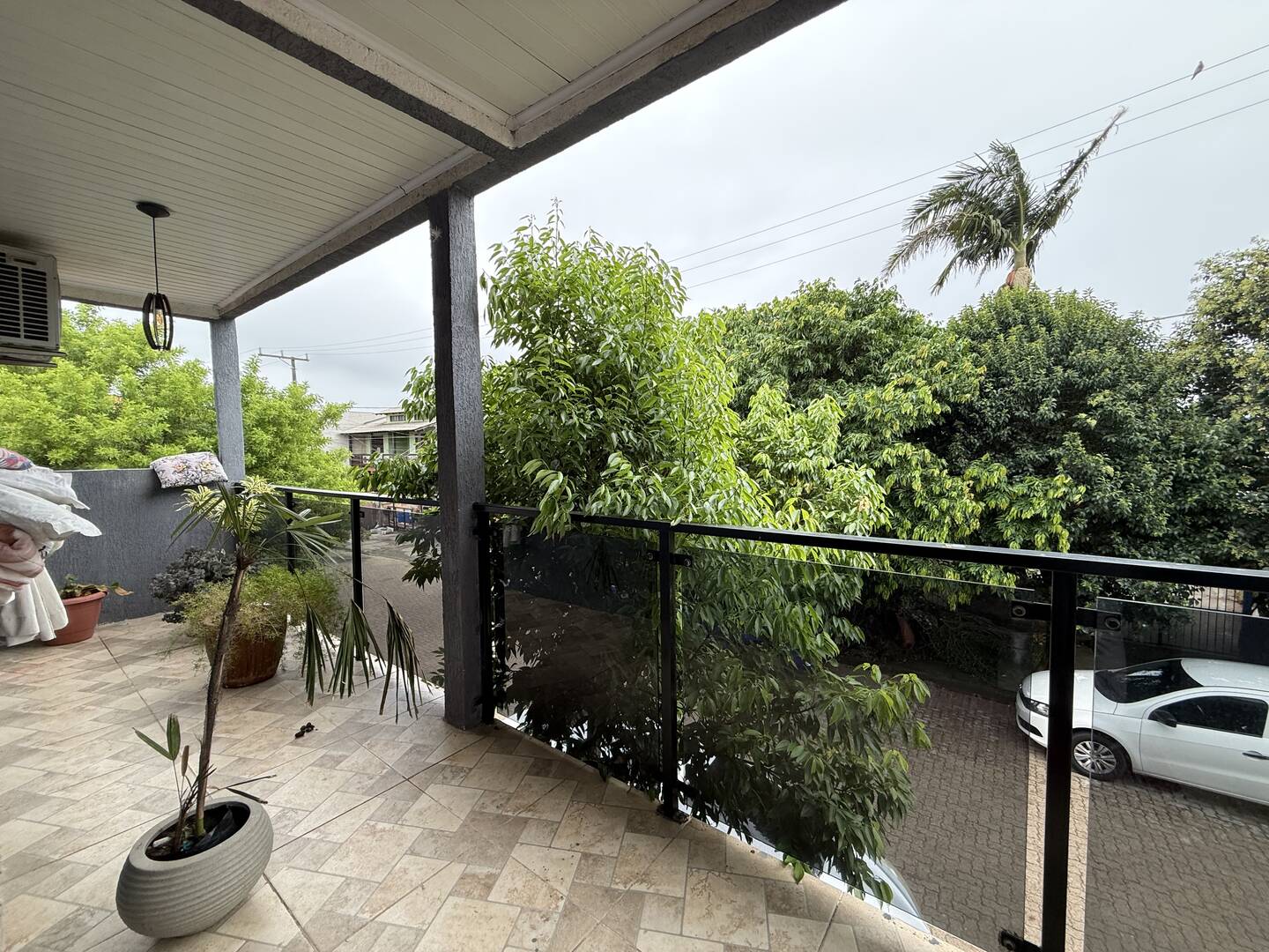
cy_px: 476
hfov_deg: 102.1
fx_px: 513
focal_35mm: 14
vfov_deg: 85.7
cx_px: 634
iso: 80
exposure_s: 1/120
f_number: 2.2
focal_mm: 2.22
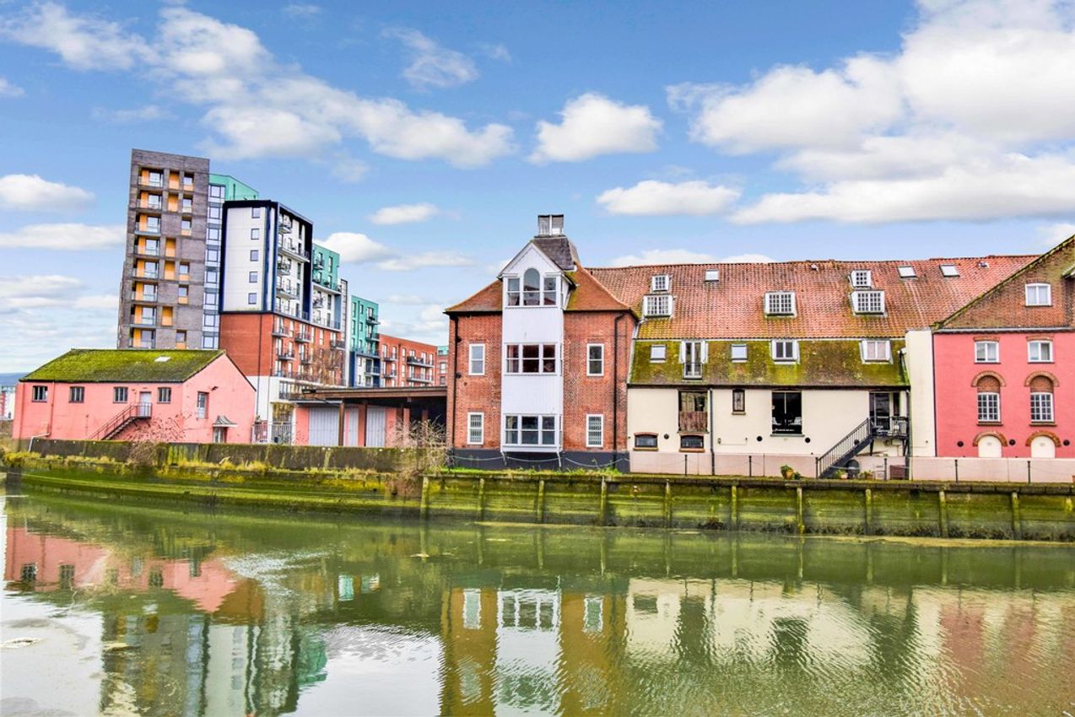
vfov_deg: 43.6
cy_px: 358
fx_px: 896
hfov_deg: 61.9
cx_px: 538
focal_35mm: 30
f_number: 10
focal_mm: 20
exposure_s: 1/200
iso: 400
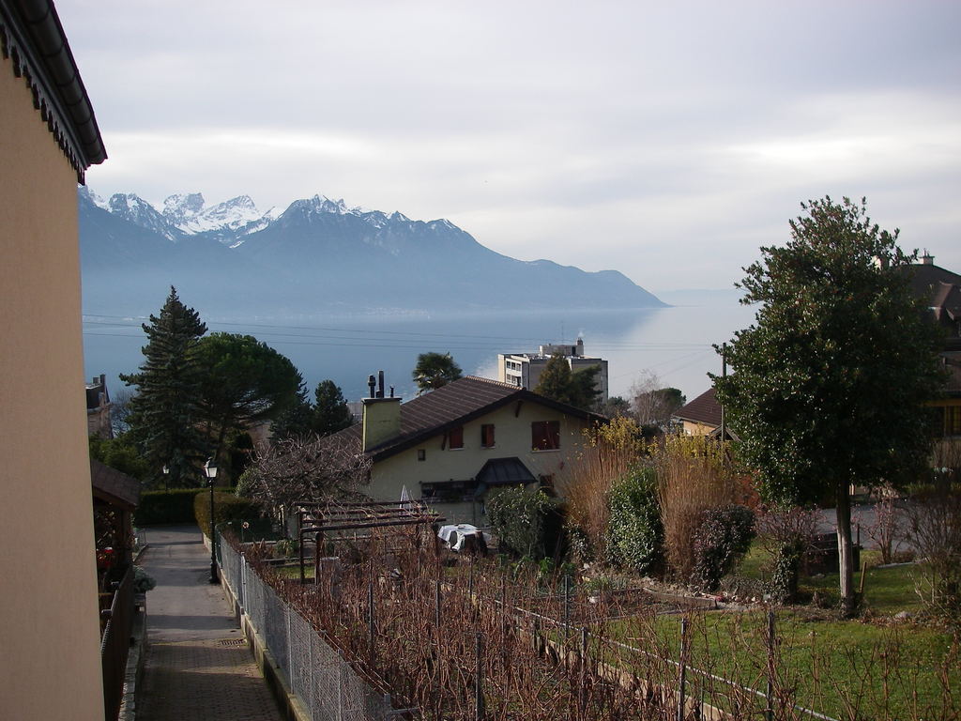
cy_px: 360
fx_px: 1055
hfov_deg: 49.0
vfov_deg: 37.7
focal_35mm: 38
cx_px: 480
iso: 64
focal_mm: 6.3
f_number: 3.3
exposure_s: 1/320
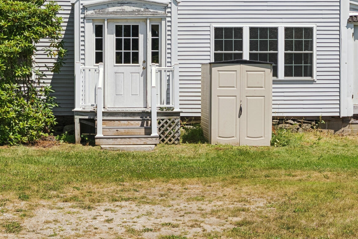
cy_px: -13
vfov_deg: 15.0
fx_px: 888
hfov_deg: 22.7
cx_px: 124
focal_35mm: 89
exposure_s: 1/800
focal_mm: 34.5
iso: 320
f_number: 7.1
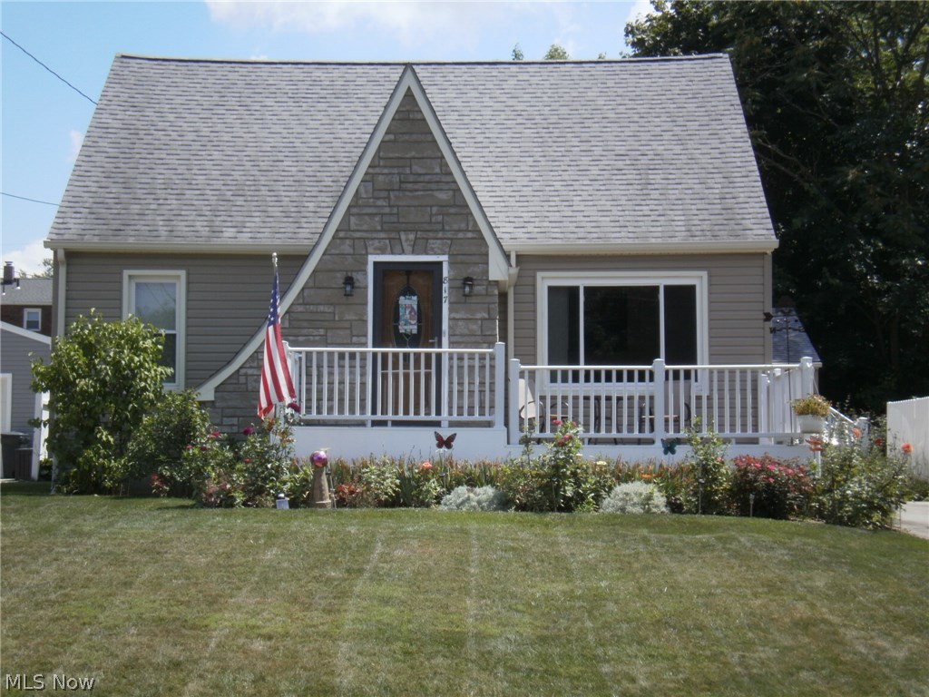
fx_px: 1718
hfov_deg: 30.3
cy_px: 348
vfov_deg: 22.9
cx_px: 464
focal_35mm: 64
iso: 100
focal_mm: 11.3
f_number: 4.4
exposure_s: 1/640
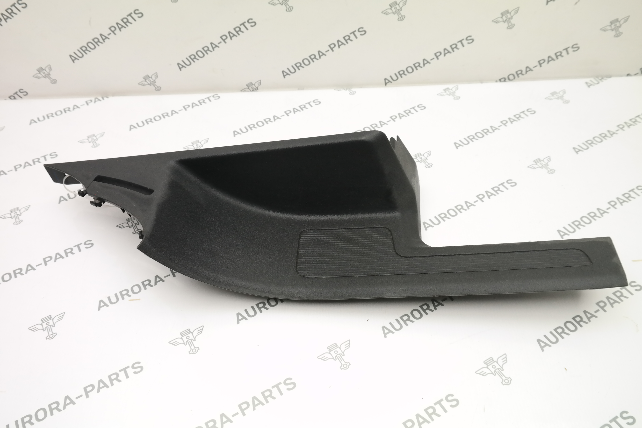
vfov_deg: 42.3
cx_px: 327
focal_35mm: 31
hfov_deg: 60.3
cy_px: 210
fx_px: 553
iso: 1600
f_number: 6.3
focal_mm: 20
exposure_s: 1/250
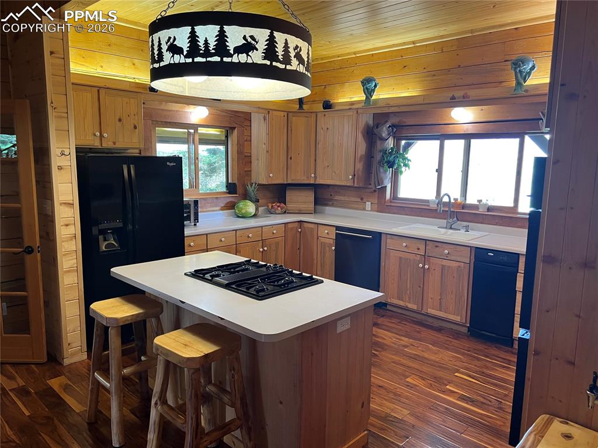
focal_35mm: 26
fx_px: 449
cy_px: 224
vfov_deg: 53.0
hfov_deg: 67.3
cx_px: 299
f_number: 1.5
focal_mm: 5.7
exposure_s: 1/60
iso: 100
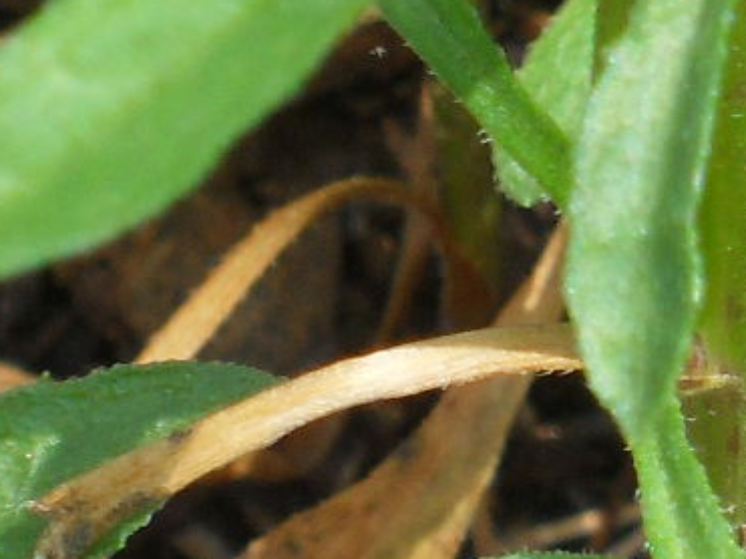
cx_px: 68
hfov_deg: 2.1
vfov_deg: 1.5
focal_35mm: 966
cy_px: 229
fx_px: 20811
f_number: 5.5
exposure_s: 1/90
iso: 120
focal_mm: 31.5
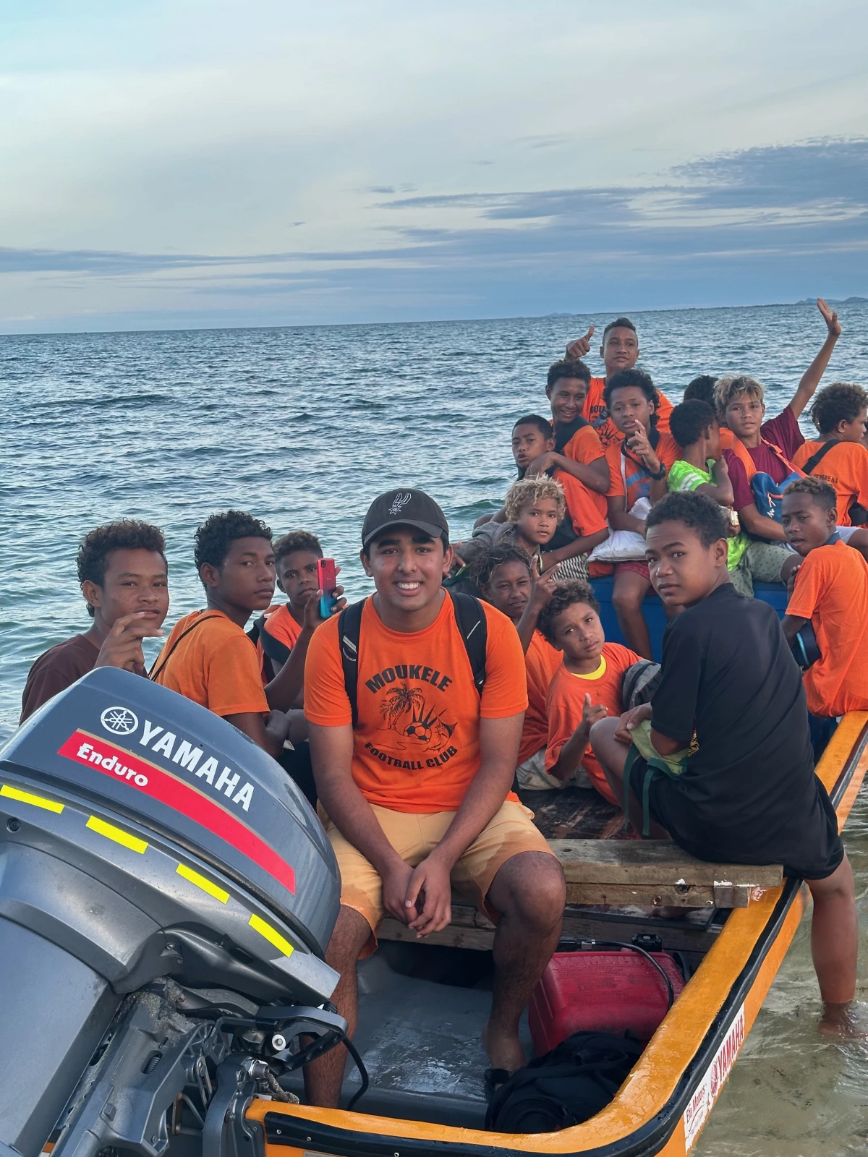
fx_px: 1605
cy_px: 578
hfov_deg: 30.3
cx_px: 434
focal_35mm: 48
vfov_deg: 39.7
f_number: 1.78
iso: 64
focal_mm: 6.86
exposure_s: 1/267
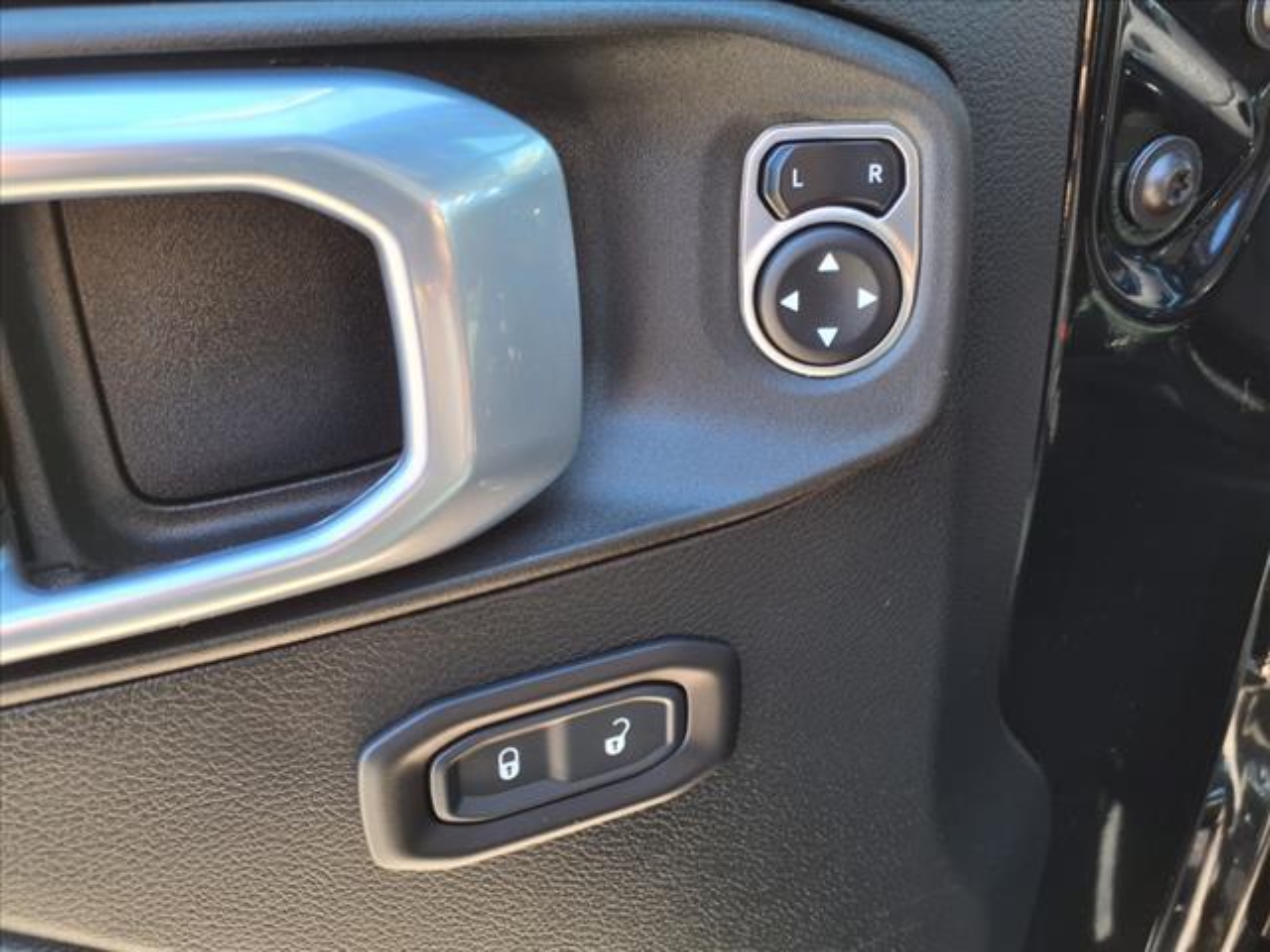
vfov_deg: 51.4
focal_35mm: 27
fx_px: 991
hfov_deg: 65.3
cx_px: 635
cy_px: 476
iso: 50
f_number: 1.9
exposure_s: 1/60.2
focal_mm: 3.58
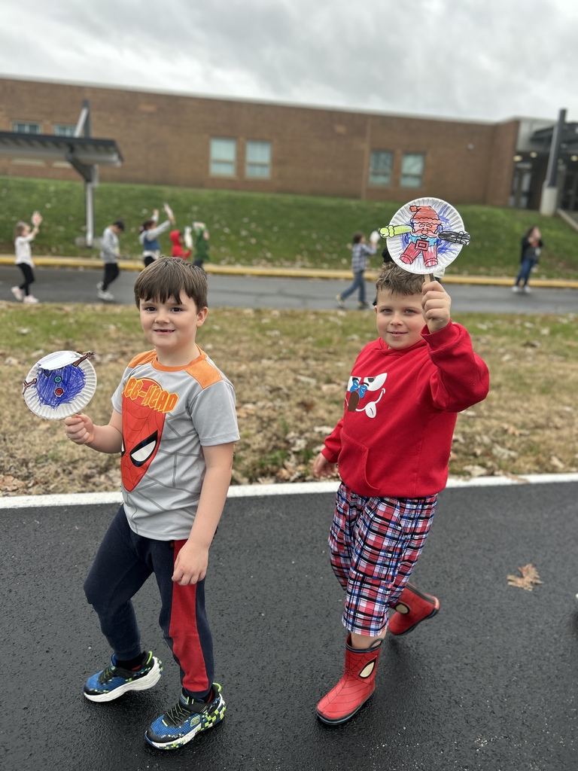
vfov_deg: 67.3
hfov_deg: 53.1
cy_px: 386
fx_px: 579
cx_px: 289
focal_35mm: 26
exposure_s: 1/466
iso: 50
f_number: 1.5
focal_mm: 5.7
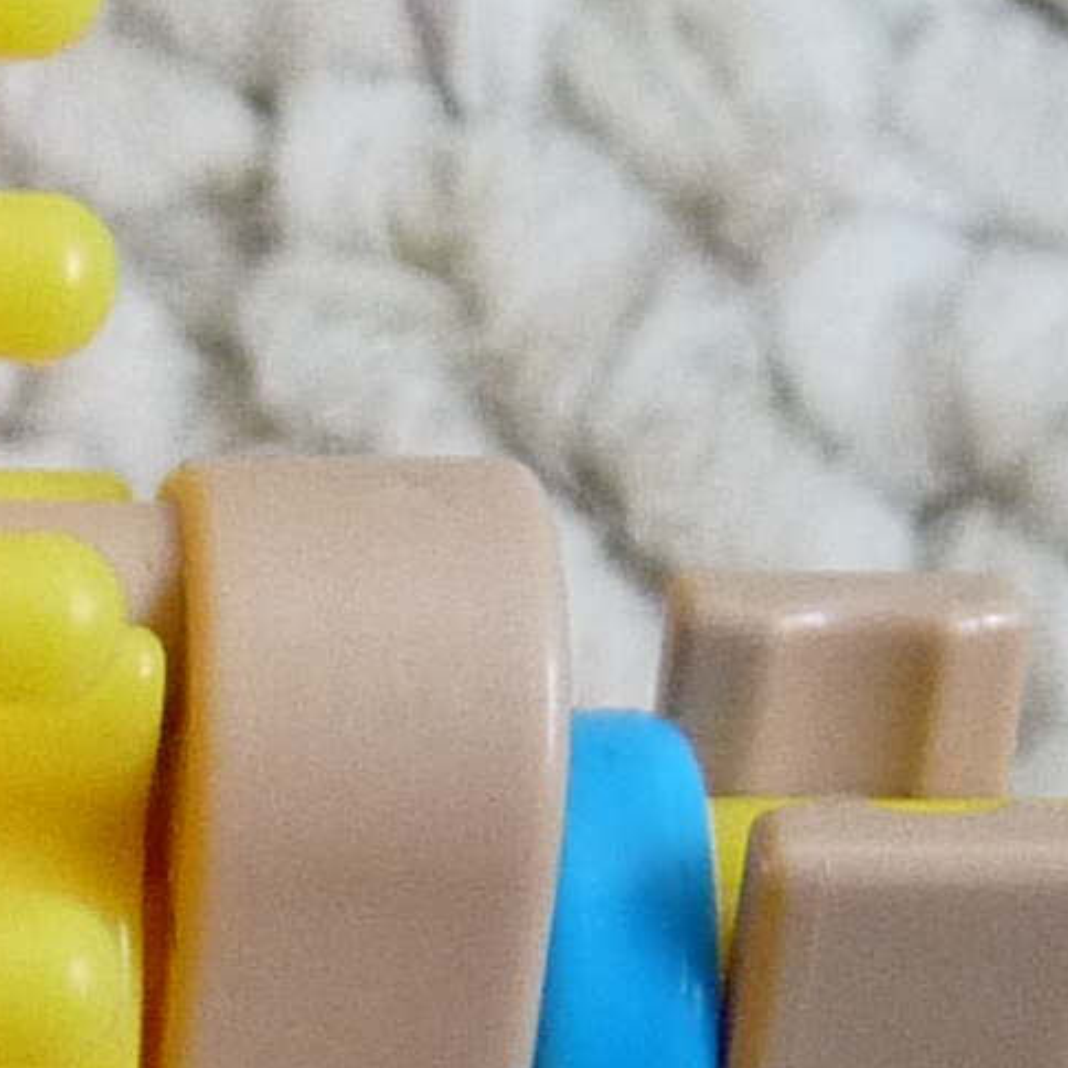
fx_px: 6283
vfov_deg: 9.7
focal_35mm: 180
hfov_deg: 9.2
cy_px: 1019
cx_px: -909
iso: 250
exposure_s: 1/30
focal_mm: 4.8
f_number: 2.8
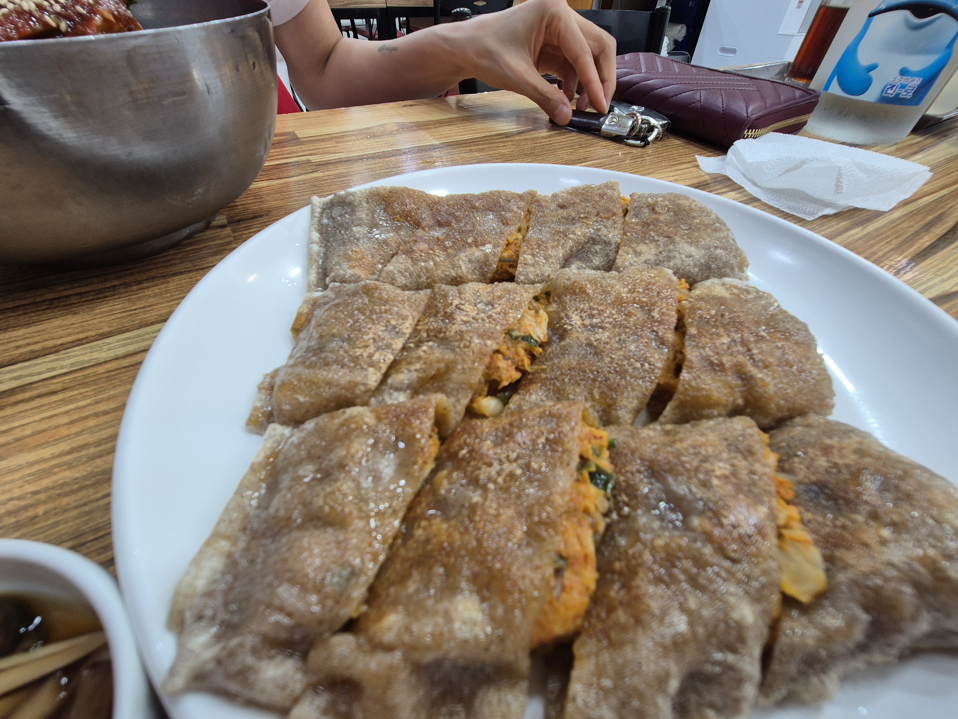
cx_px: 479
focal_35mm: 13
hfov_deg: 106.2
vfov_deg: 89.9
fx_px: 360
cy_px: 360
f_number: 2.2
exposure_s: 1/60
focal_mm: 2.2
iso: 100
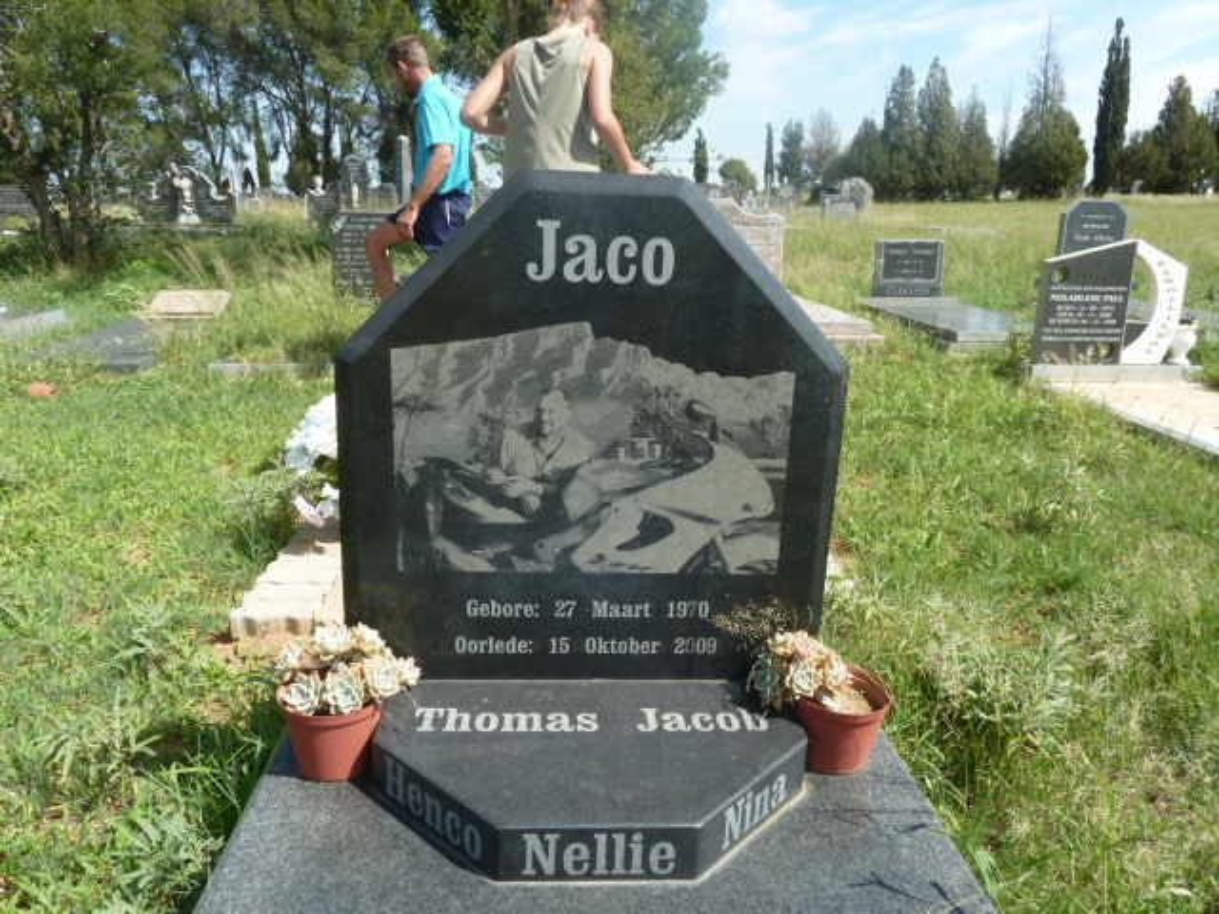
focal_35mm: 25
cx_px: 610
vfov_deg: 54.9
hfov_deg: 69.4
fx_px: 880
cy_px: 457
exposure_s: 1/320
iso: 80
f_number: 4
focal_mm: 4.1
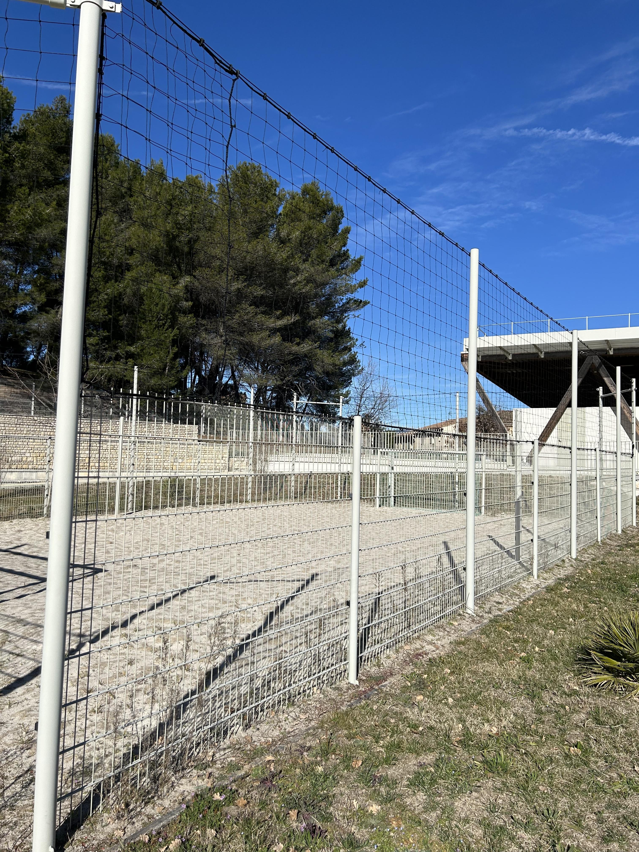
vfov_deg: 67.3
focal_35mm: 26
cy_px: 426
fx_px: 640
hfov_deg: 53.1
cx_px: 320
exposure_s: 1/7463
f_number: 1.5
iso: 50
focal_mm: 5.7
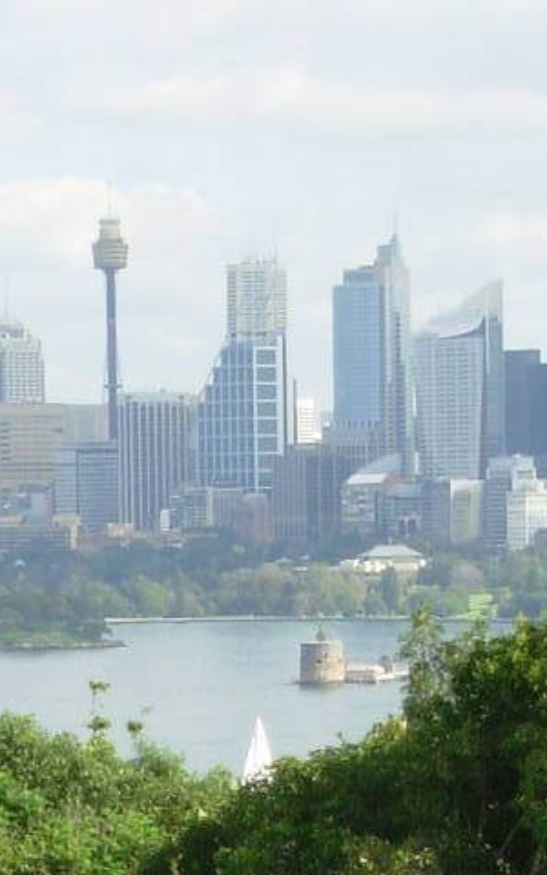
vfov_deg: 9.2
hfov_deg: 5.8
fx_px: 5391
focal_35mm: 226
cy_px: 1019
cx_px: 75
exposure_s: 1/456
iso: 50
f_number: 3.4
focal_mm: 10.5
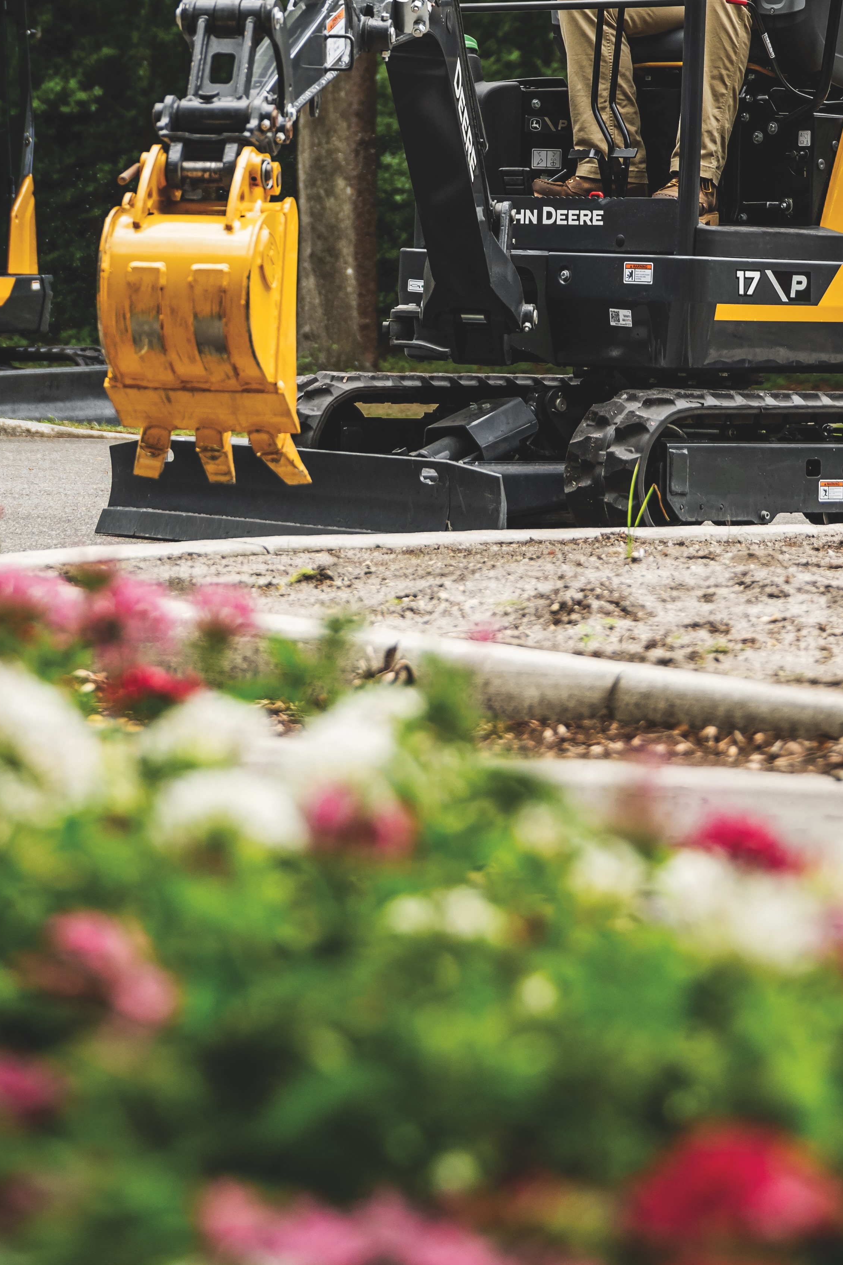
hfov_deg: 11.0
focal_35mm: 124
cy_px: 285
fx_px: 4355
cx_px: 191
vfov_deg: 16.4
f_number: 2.8
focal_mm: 51
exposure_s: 1/640
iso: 250
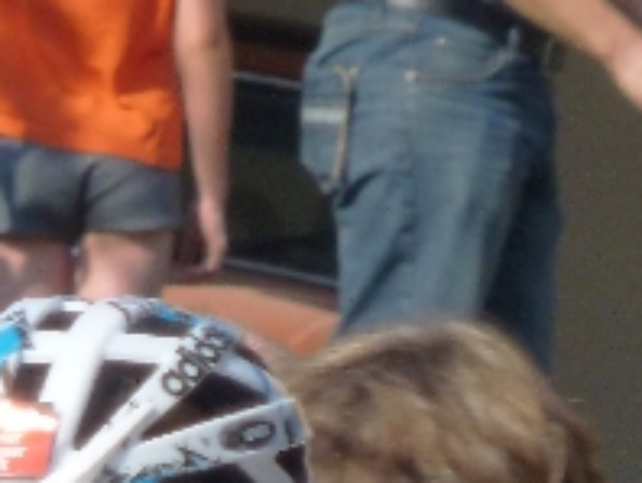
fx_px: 24325
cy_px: 658
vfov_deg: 1.1
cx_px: 0
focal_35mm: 1310
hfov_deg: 1.5
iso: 160
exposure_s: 1/250
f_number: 5.9
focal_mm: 45
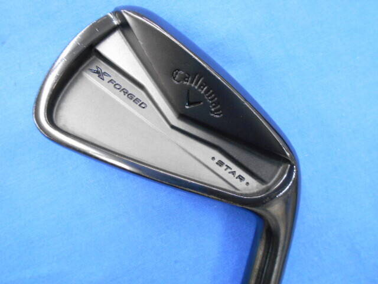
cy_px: 142
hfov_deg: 67.3
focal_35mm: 26
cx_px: 189
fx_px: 284
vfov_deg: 53.1
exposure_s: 1/15
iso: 400
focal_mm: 4.6
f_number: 3.2
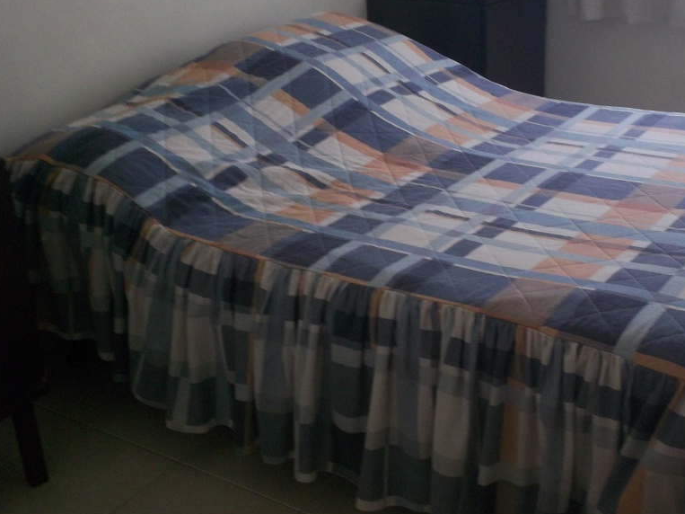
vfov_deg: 28.4
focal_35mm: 51
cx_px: 425
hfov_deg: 37.3
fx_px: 1009
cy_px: 190
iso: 160
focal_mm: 6.3
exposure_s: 1/20
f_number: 4.5
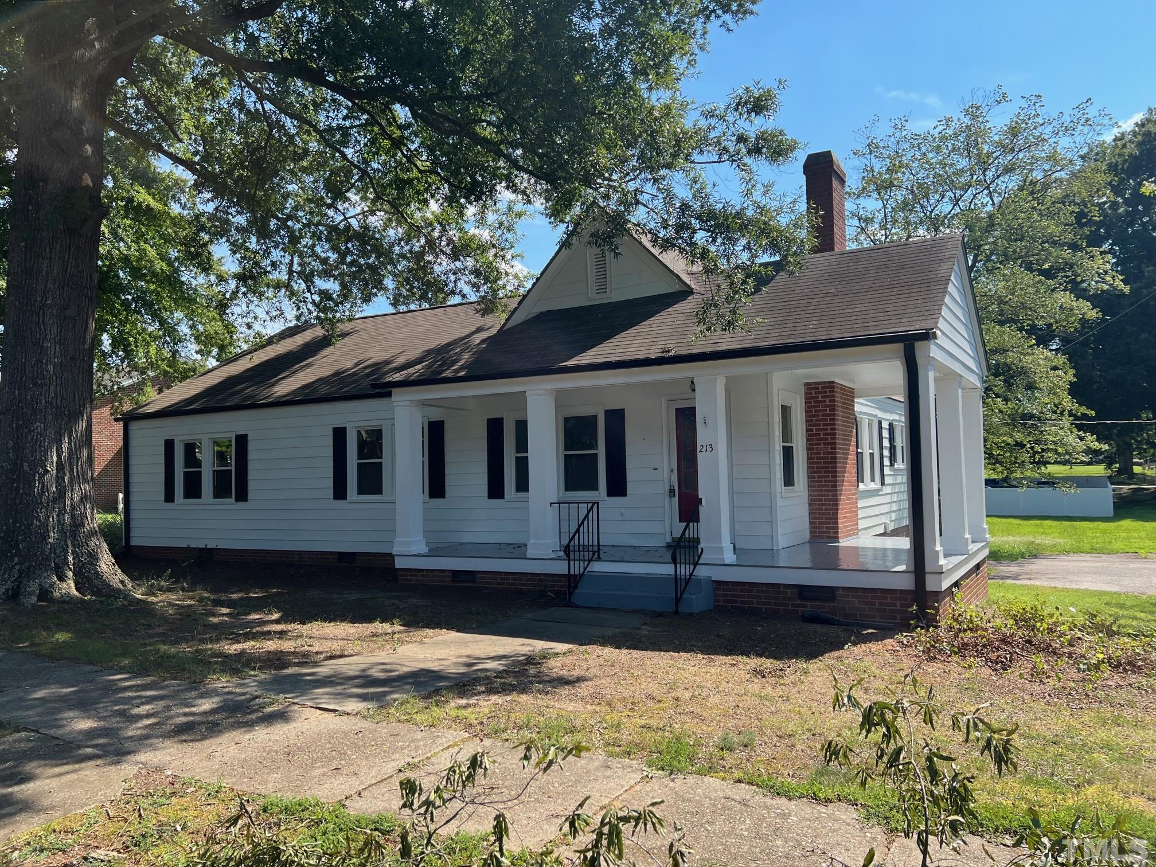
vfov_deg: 53.1
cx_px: 578
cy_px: 434
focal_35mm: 26
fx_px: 868
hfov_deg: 67.3
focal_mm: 5.7
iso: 50
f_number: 1.5
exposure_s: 1/1724
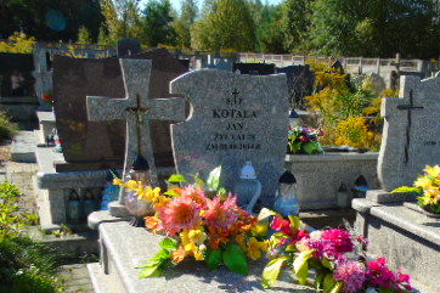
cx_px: 292
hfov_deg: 42.2
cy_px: 261
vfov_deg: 28.2
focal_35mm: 46
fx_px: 562
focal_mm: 4.4
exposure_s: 1/640
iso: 80
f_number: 3.4
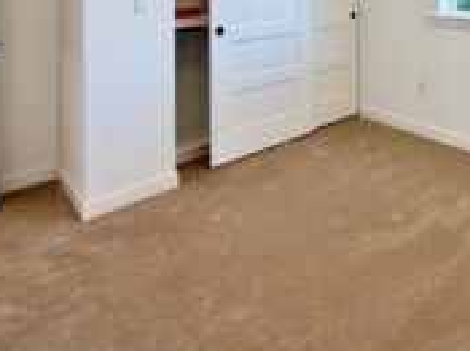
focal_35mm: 32
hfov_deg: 55.2
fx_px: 434
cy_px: -29
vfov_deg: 37.4
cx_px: 328
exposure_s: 1/120
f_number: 2.2
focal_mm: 2.22
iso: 64
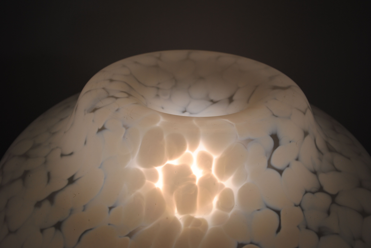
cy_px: 124
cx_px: 186
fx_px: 371
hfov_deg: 53.1
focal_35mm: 36
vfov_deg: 37.0
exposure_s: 1/320
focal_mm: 24
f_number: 9
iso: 100
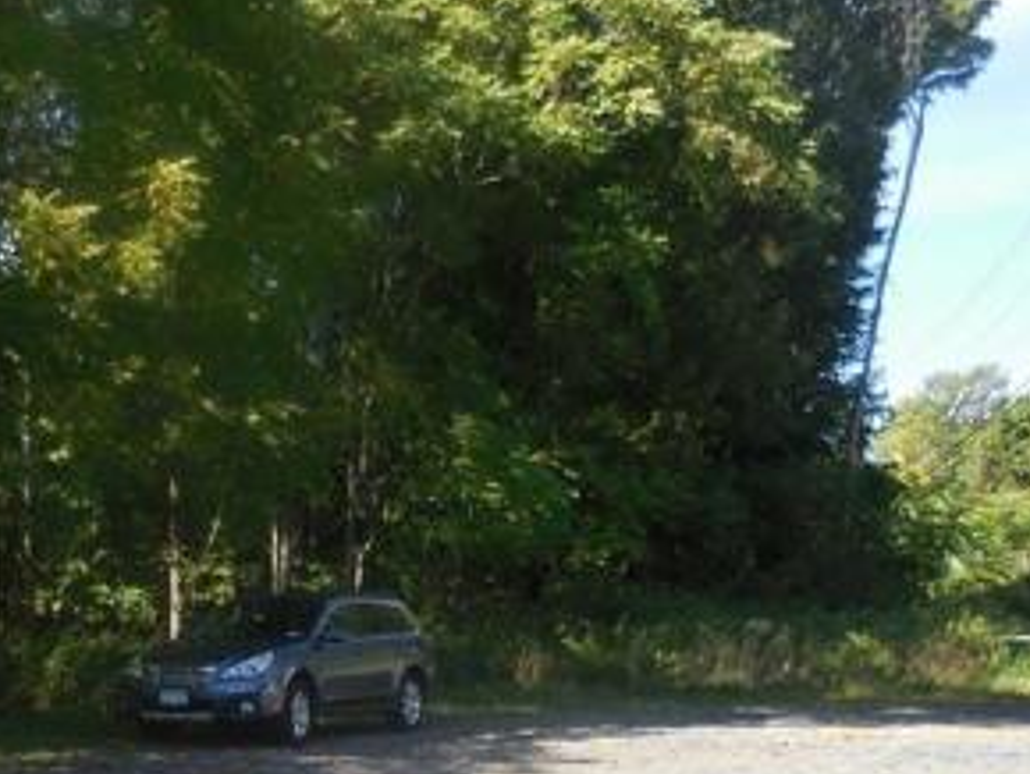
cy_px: 802
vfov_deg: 22.6
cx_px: 334
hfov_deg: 30.9
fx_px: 1846
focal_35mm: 62
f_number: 3.3
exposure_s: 1/400
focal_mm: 4.5
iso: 125
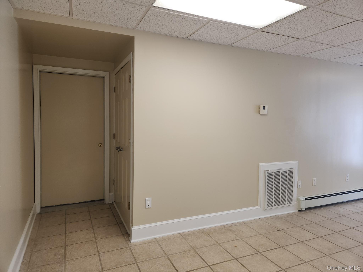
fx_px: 241
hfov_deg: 73.9
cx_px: 182
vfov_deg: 58.9
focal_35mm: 23
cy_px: 136
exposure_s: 1/60
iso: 20
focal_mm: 5.4
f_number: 1.8
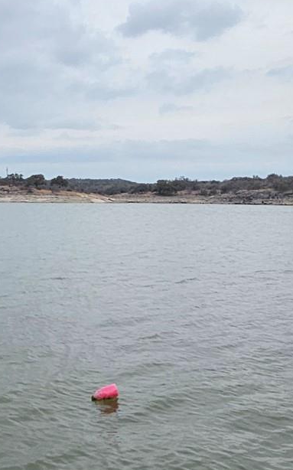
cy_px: 273
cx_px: -9
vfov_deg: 43.4
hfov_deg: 26.3
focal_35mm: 46
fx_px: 589
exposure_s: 1/3009
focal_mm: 2.2
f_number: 2.2
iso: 50
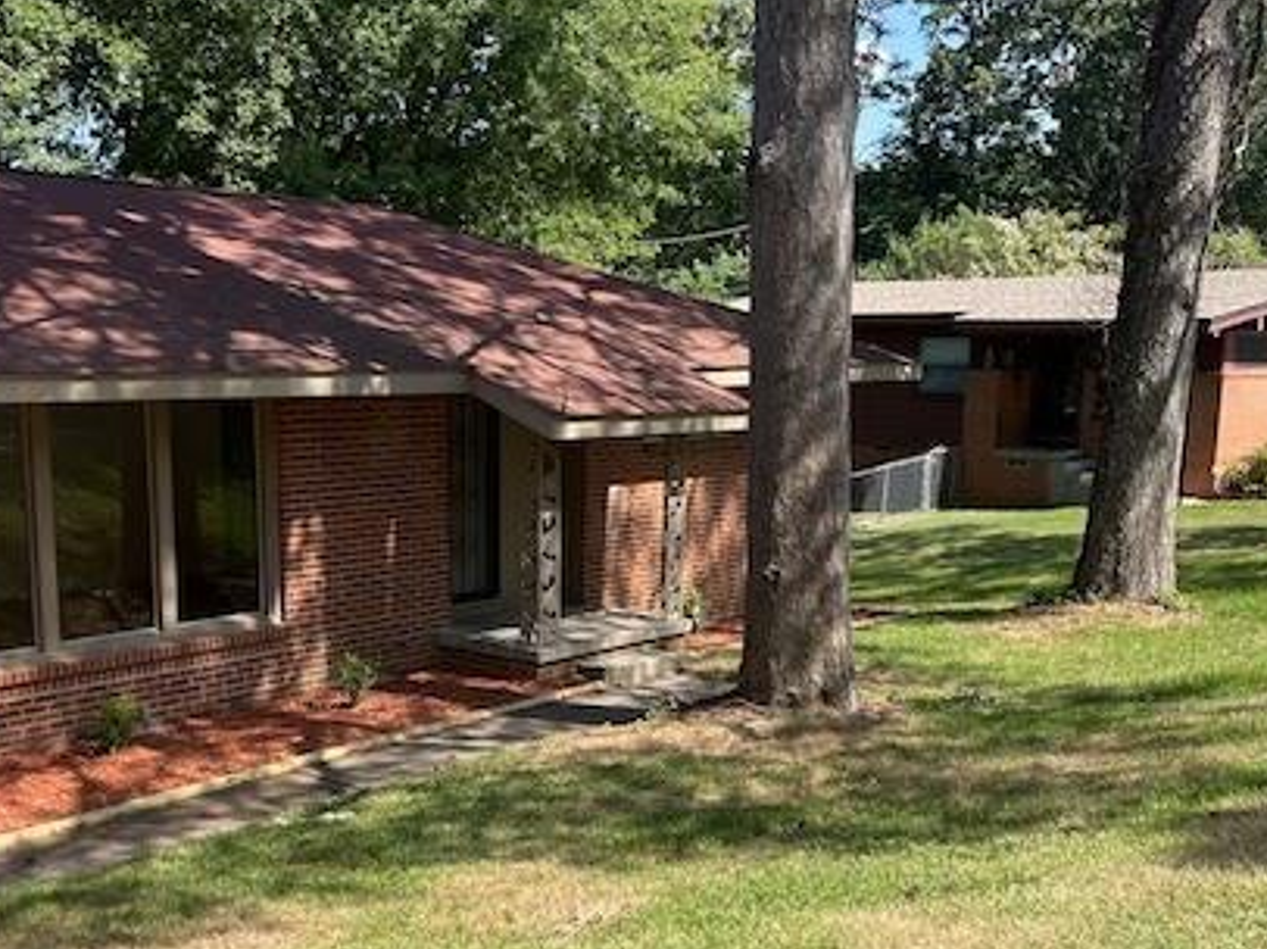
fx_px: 1500
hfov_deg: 45.7
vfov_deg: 34.9
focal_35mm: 41
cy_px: 612
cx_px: 555
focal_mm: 5.1
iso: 50
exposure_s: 1/1252
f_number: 1.6
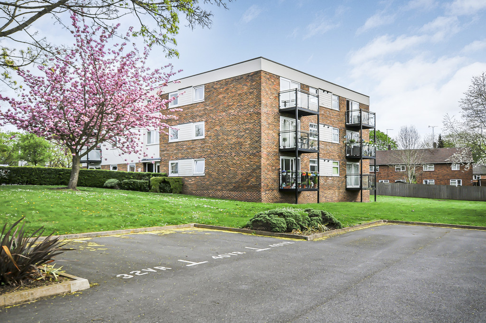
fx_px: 404
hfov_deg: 62.0
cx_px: 243
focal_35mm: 30
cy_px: 162
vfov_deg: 43.5
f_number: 5.6
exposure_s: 1/800
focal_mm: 20
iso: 200
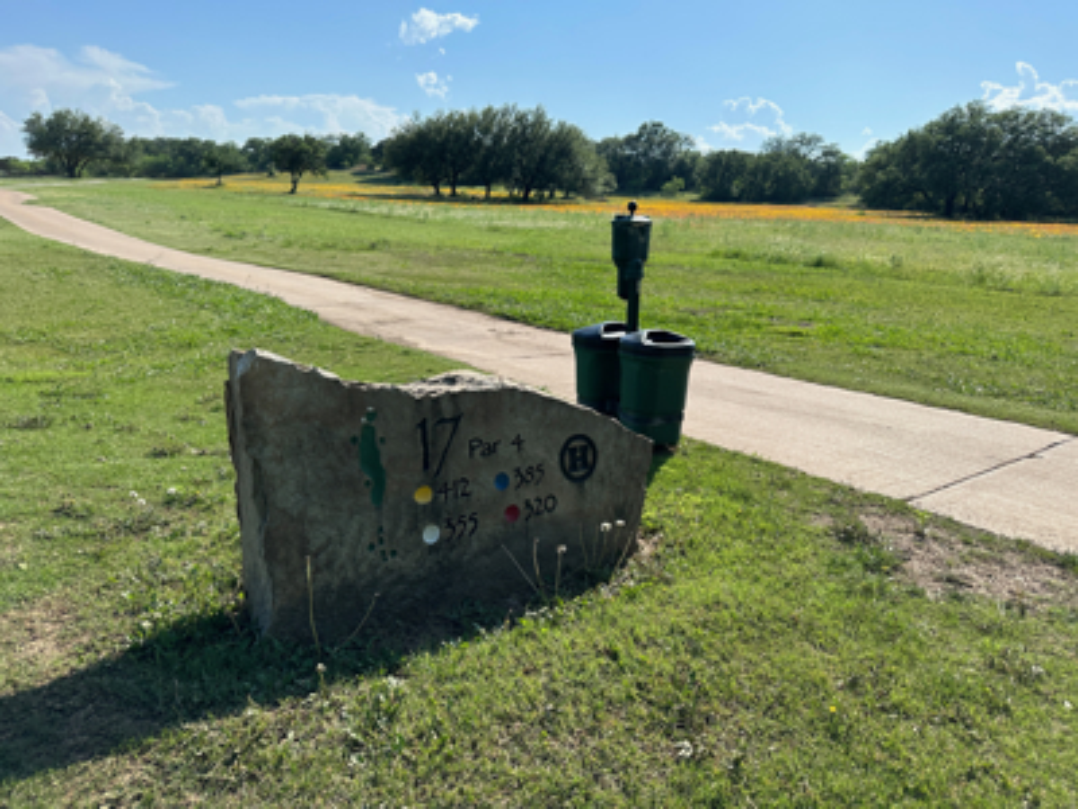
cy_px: 404
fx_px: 747
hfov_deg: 71.6
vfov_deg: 56.8
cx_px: 539
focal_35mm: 24
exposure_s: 1/3472
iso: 80
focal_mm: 6.86
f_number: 1.78
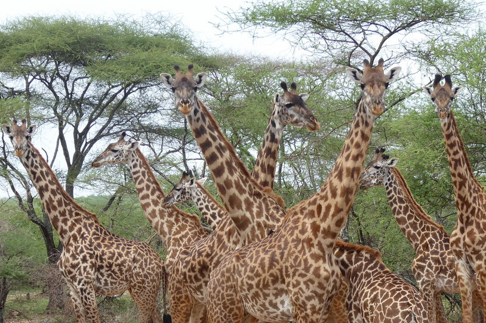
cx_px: 267
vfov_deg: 7.2
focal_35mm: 190
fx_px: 2564
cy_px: 219
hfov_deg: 10.8
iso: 80
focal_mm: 20.6
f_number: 5.1
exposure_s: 1/160
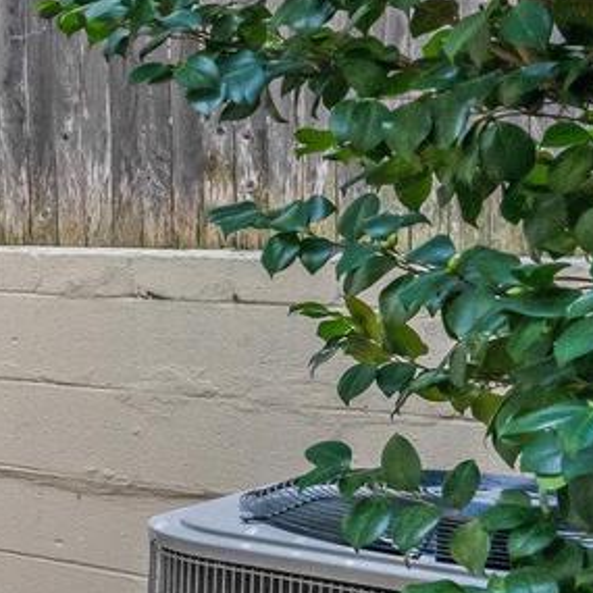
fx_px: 1415
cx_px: -712
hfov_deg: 16.0
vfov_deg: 23.6
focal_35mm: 73
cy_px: 250
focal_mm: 17
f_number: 8
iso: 1250
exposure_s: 1/200
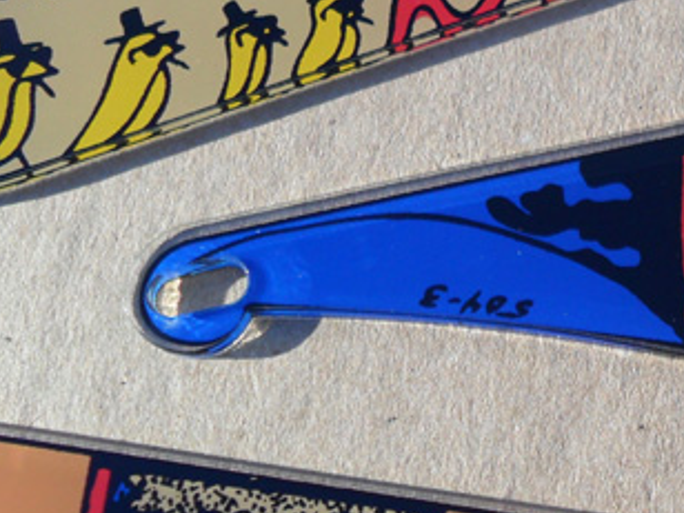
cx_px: 817
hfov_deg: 20.2
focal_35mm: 91
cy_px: 322
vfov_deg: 16.2
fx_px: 1798
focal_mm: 6.3
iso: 80
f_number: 3
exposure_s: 1/500
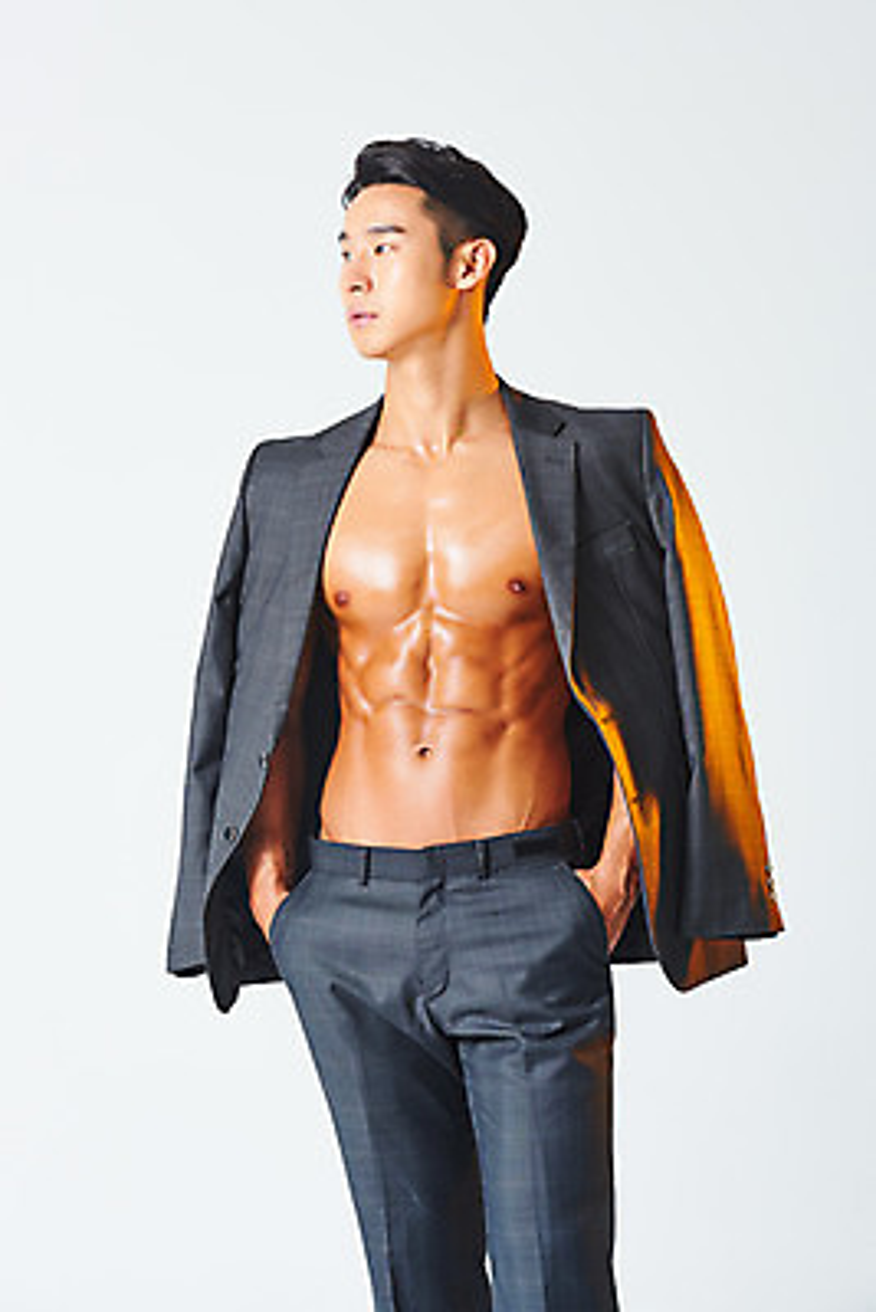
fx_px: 4741
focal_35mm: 130
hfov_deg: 10.6
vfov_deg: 15.8
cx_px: 438
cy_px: 656
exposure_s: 1/125
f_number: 11
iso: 100
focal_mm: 130
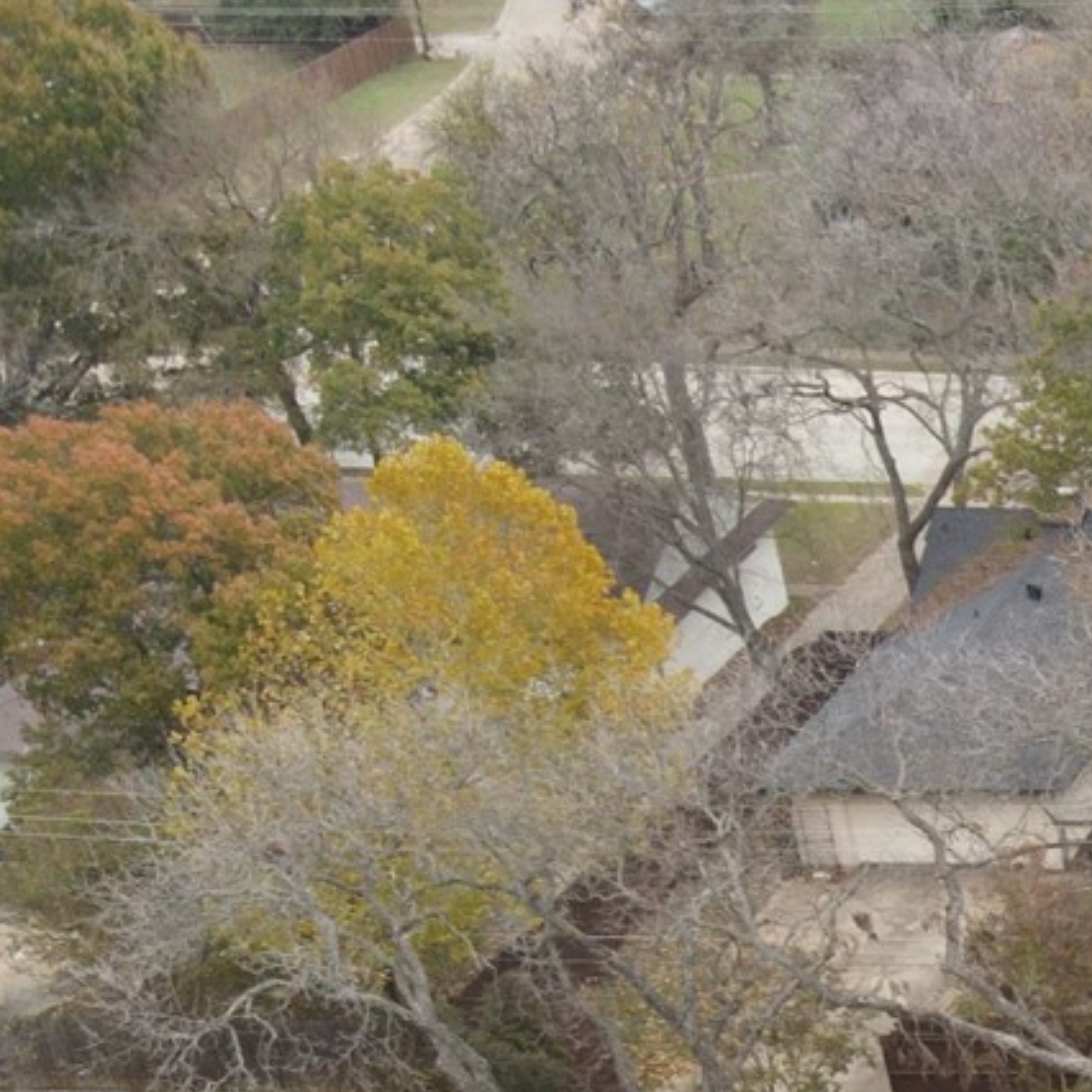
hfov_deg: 14.3
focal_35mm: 102
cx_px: 2181
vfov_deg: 15.9
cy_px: 1548
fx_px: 3640
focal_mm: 4.5
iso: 130
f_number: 2.8
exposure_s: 1/15
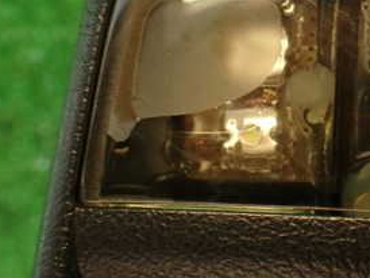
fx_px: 749
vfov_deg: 20.8
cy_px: 65
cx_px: 331
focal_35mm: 70
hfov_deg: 26.8
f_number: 2.4
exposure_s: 1/50
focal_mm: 5.79
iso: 200
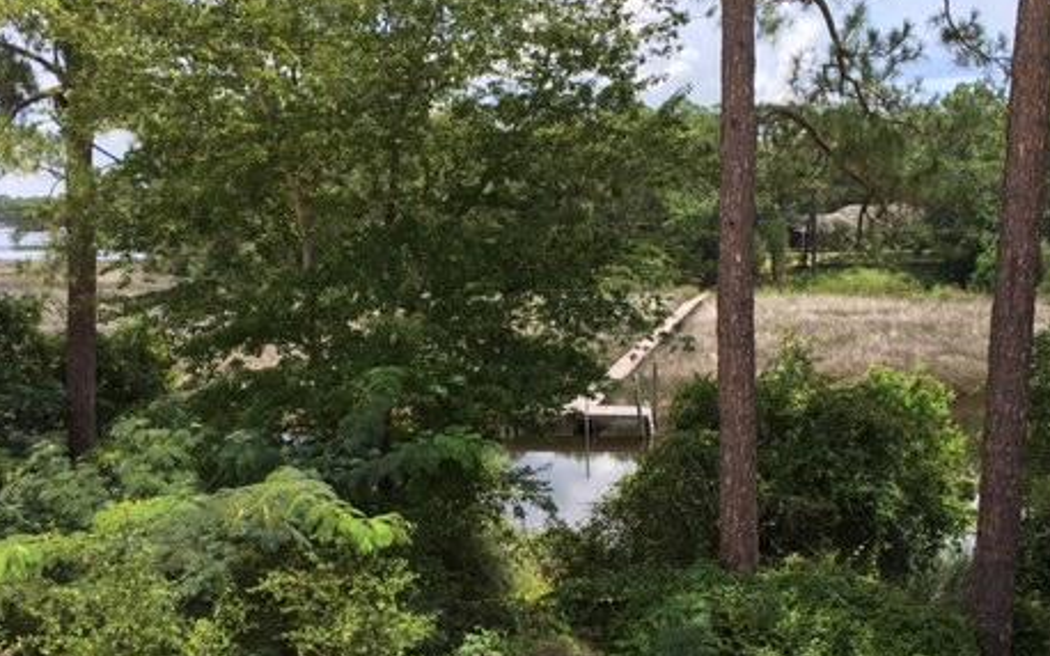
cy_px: 372
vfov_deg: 29.8
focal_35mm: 43
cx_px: 573
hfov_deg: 46.2
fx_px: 1230
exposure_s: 1/680
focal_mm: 4.15
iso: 25
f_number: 2.2
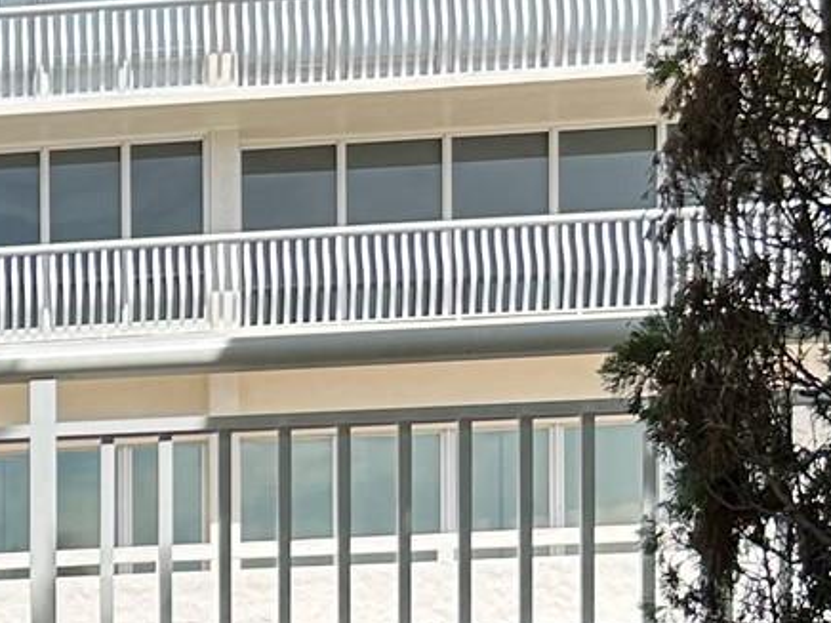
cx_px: -482
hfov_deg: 14.8
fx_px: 2929
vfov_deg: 11.4
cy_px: 1061
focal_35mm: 122
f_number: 1.5
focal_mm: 5.7
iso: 50
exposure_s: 1/2571
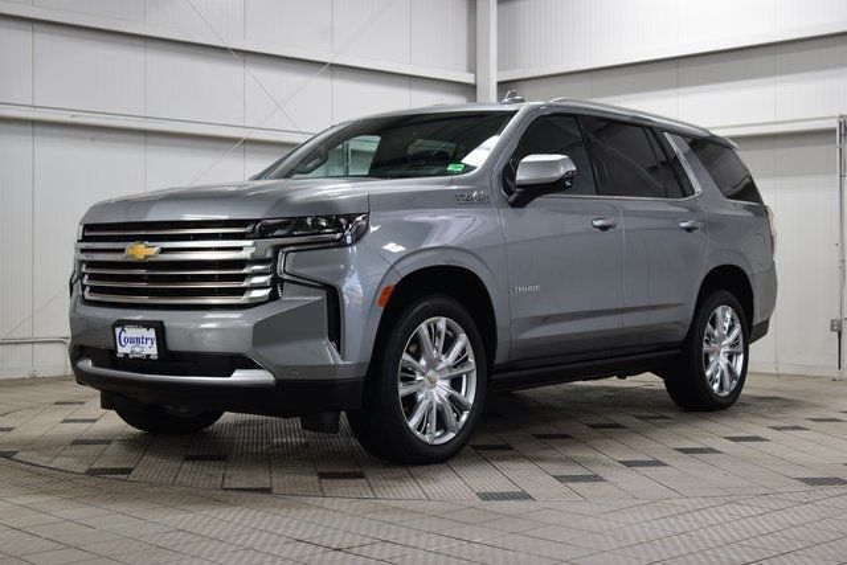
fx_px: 1271
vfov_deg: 25.1
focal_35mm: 54
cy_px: 282
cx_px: 424
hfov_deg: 36.9
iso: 400
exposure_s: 1/20
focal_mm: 36
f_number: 6.3
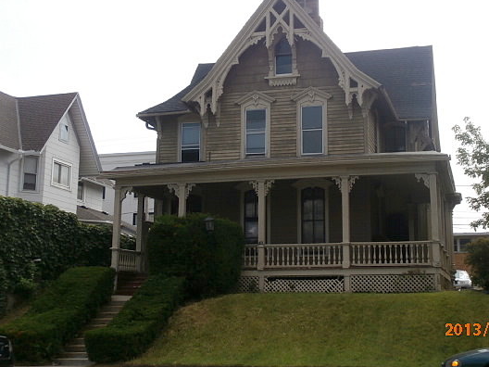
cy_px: 153
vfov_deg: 25.6
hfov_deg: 33.7
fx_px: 805
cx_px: 282
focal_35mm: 57
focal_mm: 8.29
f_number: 4.2
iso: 100
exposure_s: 1/800
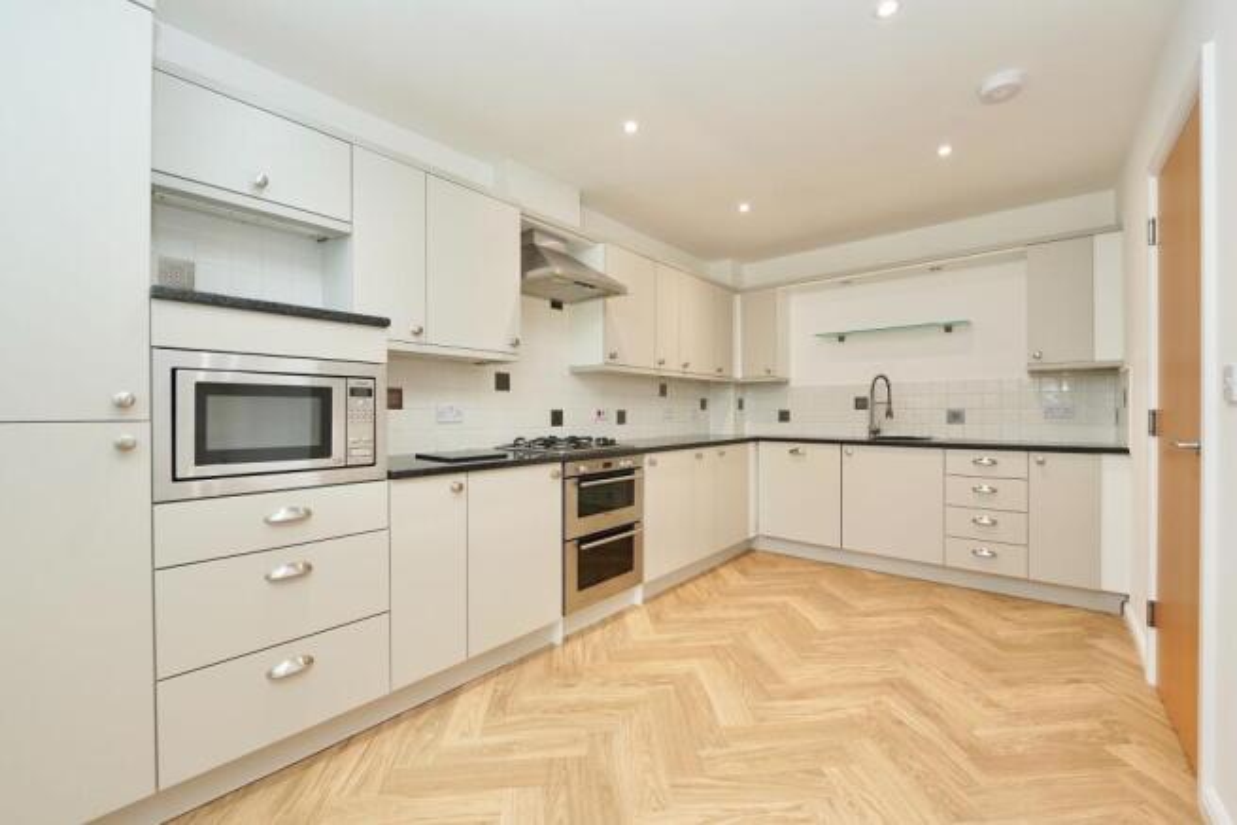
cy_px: 412
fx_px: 481
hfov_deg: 104.2
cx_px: 618
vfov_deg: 81.2
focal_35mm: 14
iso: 1000
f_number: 4
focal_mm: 14
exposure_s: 1/160
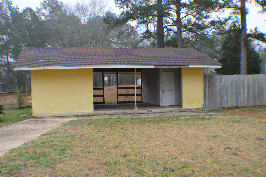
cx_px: 133
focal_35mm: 51
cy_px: 88
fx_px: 376
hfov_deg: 38.9
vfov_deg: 26.4
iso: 400
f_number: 5
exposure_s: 1/80
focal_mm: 34
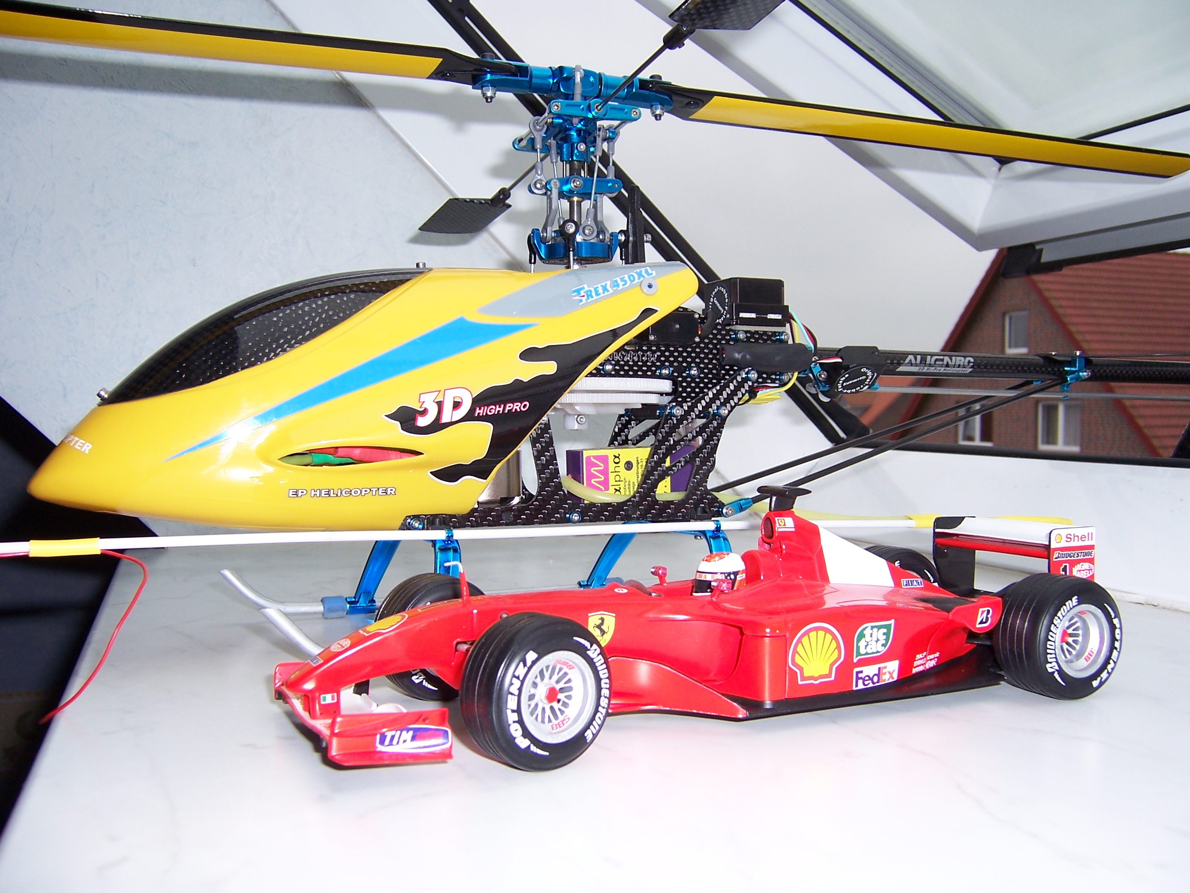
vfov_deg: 42.9
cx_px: 595
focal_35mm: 33
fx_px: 1134
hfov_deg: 55.4
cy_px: 446
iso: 80
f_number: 3.4
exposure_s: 1/250
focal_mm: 5.5
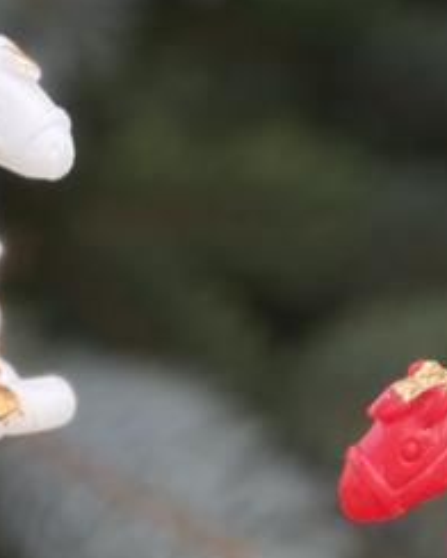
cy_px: 173
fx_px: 3241
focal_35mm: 196
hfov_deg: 7.8
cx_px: 481
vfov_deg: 9.8
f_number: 1.78
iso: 64
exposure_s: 1/309
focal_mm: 6.76
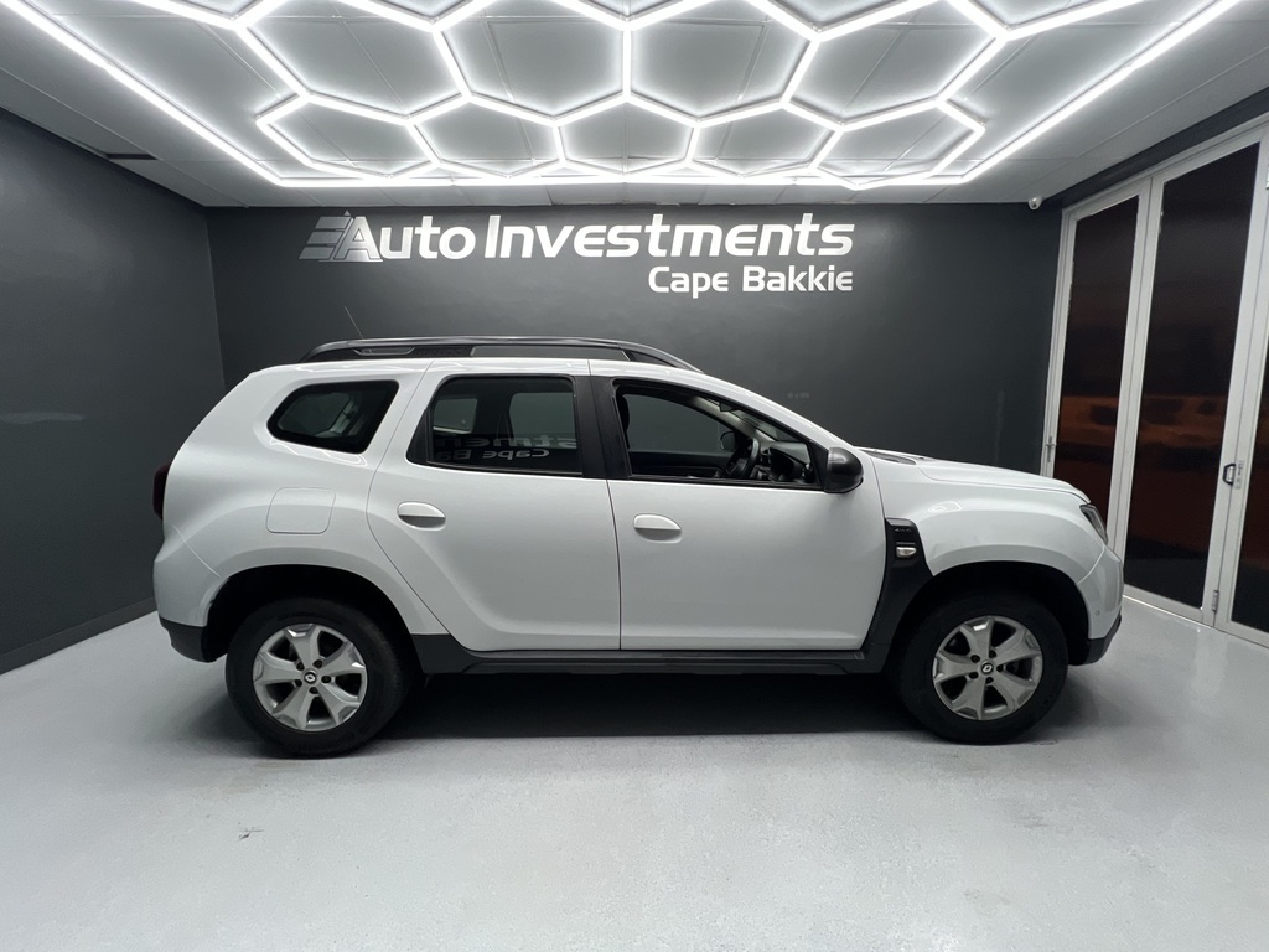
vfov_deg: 89.9
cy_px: 476
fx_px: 477
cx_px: 634
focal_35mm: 13
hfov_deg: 106.2
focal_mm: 1.57
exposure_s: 1/100
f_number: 1.8
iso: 160
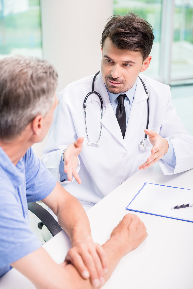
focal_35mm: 62
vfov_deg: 32.4
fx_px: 498
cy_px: 144
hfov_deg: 21.9
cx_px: 96
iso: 400
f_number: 3.5
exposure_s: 1/160
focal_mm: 62
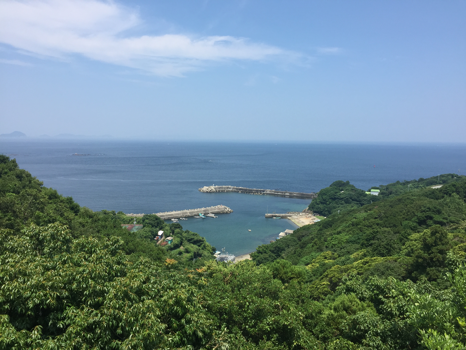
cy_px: 175
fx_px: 390
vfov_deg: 48.2
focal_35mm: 29
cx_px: 233
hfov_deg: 61.7
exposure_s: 1/1582
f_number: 2.2
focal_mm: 4.15
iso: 32
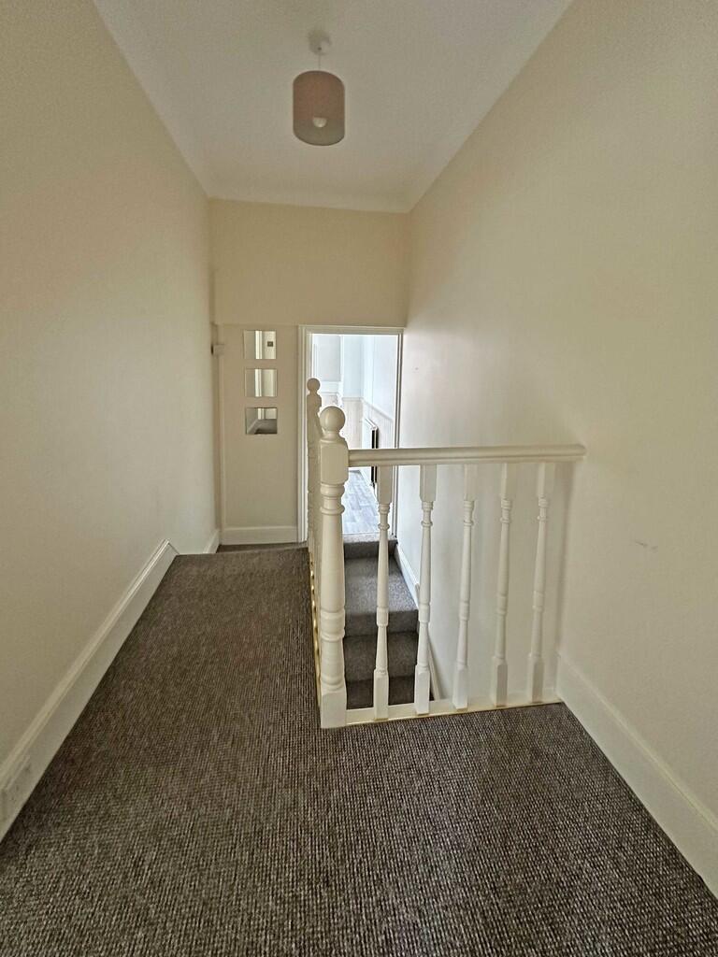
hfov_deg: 85.7
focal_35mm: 14
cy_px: 478
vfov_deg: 102.1
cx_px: 359
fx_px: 387
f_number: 2.2
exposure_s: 1/60
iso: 500
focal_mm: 2.22
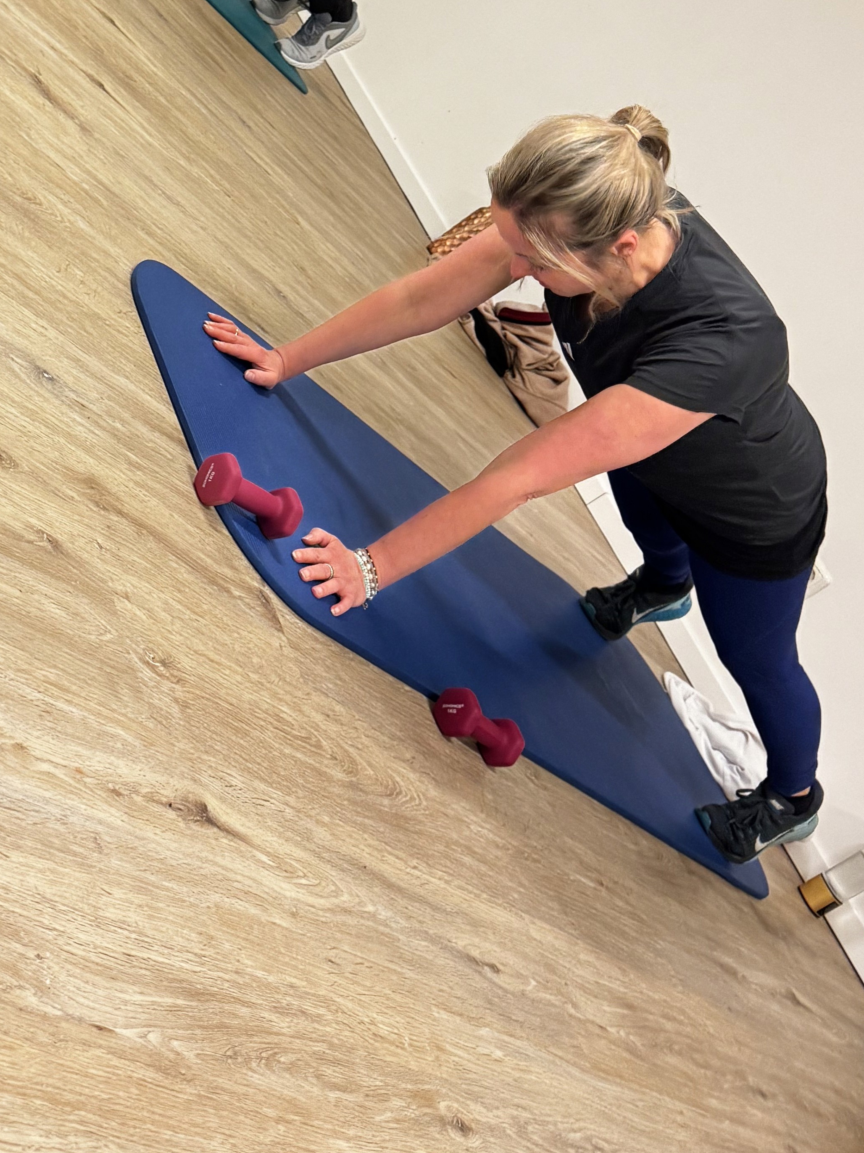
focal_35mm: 50
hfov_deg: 28.5
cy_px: 153
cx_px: 179
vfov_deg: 36.2
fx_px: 1664
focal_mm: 6.76
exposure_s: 1/50
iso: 320
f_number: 1.78
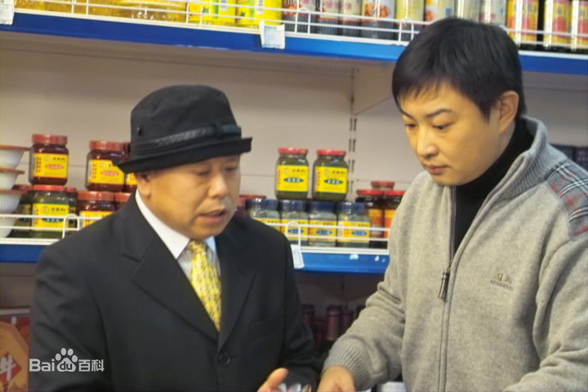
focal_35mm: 119
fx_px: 1944
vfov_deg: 11.5
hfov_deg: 17.2
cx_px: 294
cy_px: 196
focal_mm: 70
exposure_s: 1/30
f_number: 2.8
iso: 200
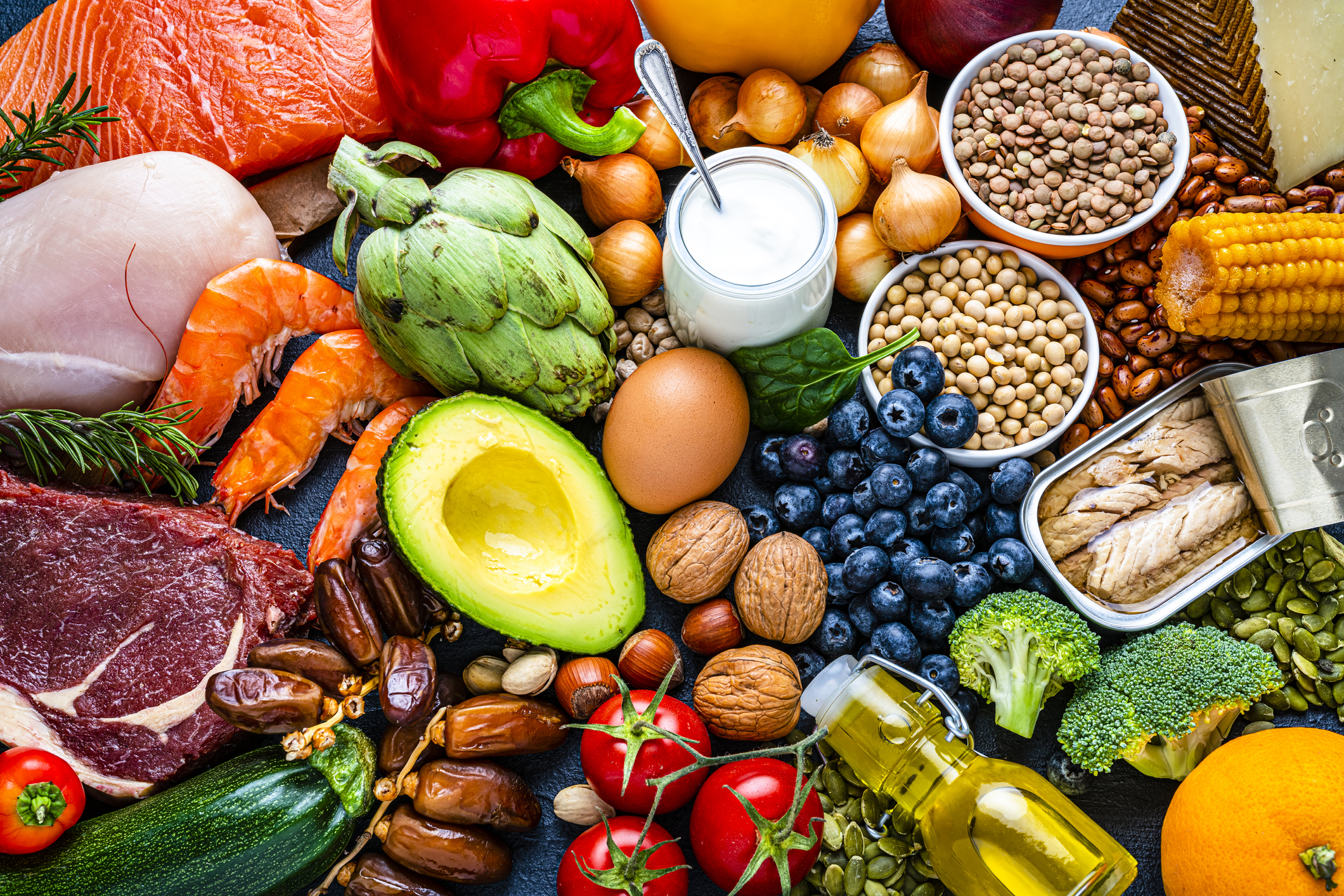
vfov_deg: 33.4
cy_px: 448
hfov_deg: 48.5
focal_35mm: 40
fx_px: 1493
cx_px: 672
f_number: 11
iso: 100
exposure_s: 1/100
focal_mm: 40
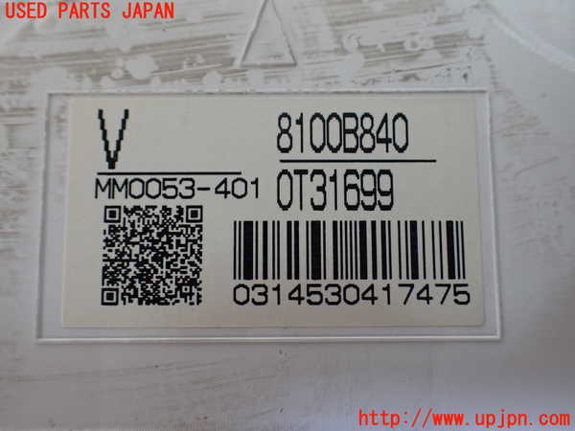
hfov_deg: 60.0
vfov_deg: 46.8
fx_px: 498
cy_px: 216
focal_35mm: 30
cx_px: 288
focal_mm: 5.4
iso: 250
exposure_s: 1/125
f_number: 2.3
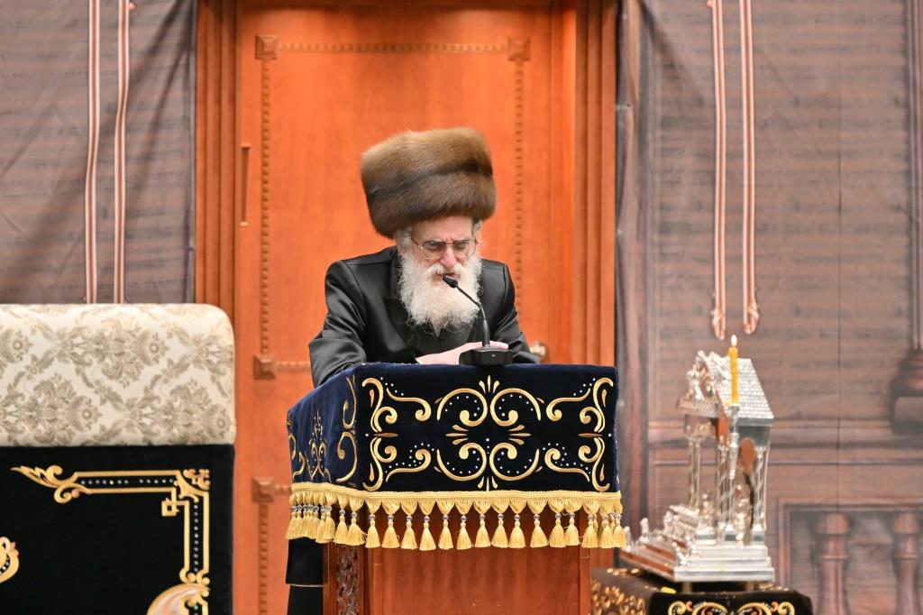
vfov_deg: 4.6
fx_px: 7689
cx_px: 462
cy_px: 308
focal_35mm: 300
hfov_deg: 6.9
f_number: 2.8
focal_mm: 200
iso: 250
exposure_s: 1/160
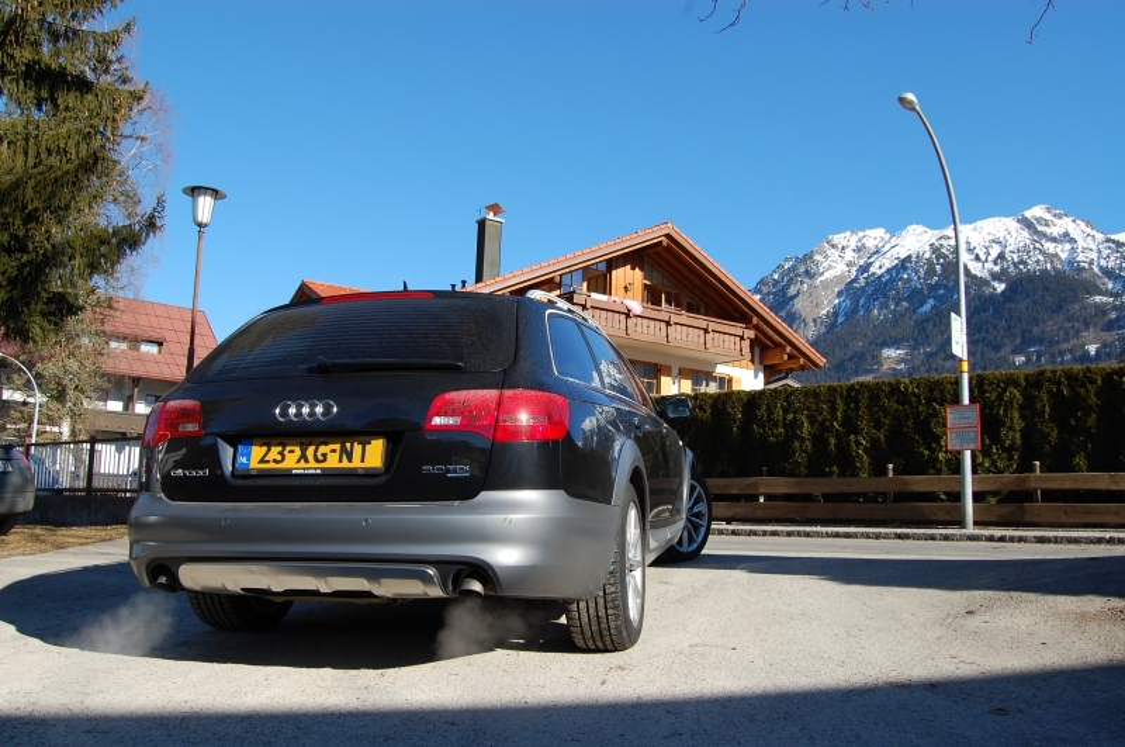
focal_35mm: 30
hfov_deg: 62.0
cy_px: 374
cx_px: 562
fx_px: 936
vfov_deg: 43.5
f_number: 10
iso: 280
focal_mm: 20
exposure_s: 1/250
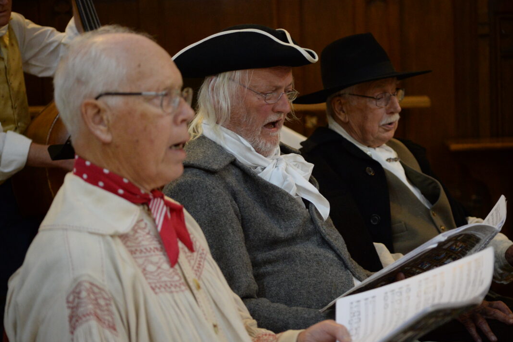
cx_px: 288
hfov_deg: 23.1
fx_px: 1253
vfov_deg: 15.5
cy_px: 180
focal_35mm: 88
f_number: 4
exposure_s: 1/125
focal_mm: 78
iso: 5000
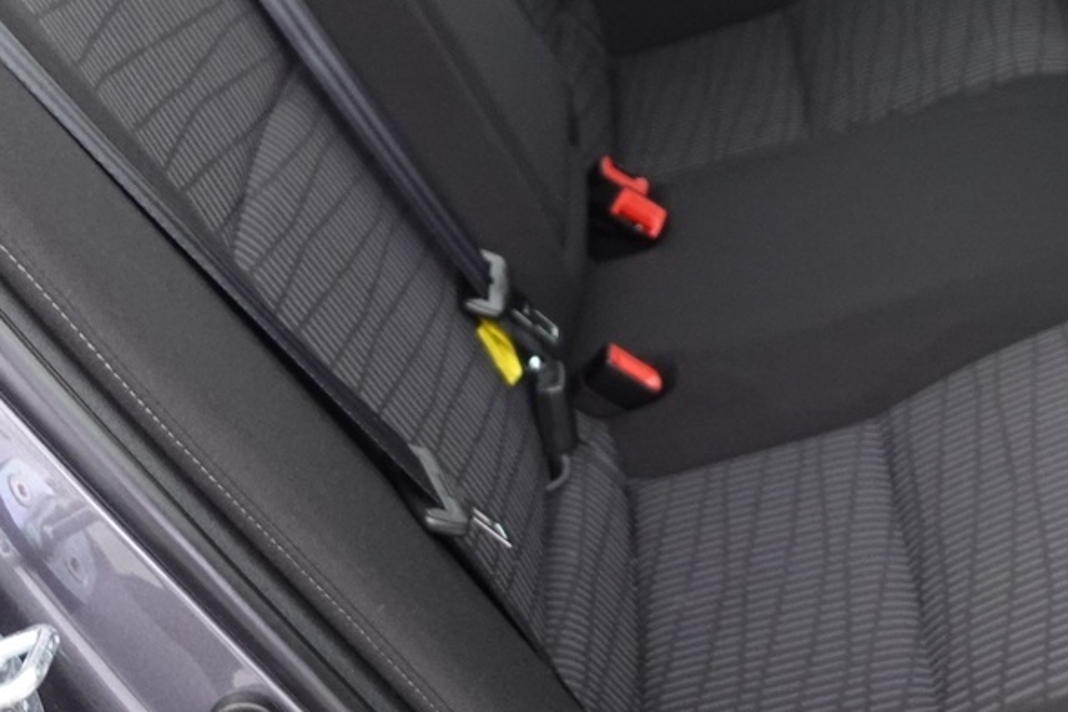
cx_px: 765
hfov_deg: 30.1
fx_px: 1958
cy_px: 226
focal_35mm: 66
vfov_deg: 20.5
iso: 800
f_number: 1.8
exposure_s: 1/13
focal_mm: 9.4
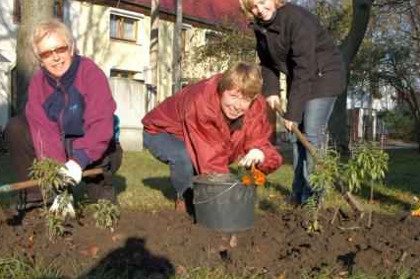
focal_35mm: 54
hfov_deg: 36.8
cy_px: 161
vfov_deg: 24.9
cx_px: 254
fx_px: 629
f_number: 9
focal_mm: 24
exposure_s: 1/320
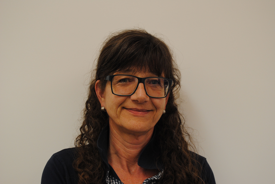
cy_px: 92
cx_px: 138
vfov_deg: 29.9
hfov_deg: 43.6
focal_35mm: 45
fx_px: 344
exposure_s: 1/30
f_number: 5.6
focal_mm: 30
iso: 500
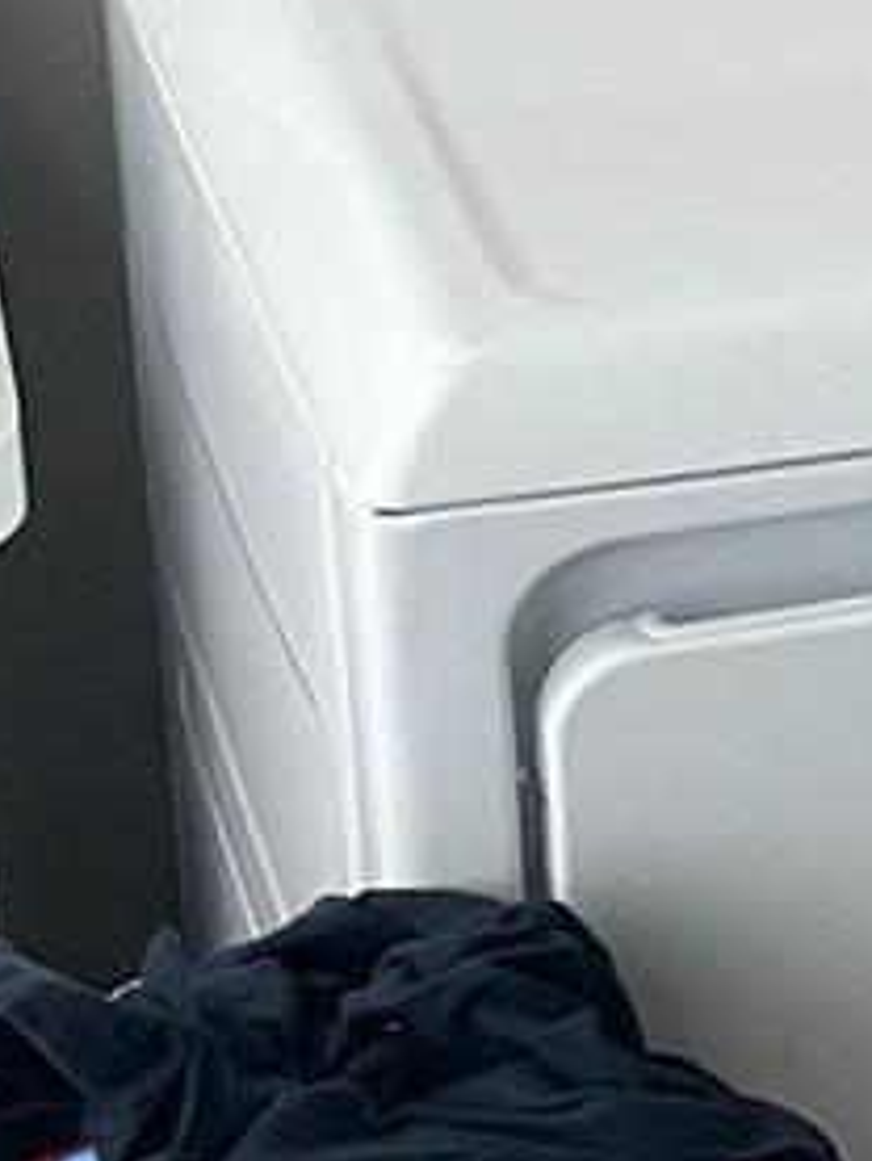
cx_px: 2327
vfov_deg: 13.5
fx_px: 4833
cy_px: -38
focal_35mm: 144
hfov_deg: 9.0
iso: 200
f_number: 1.6
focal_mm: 4.2
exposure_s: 1/60
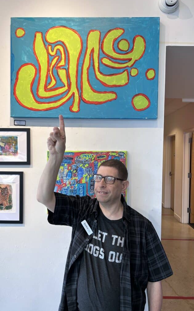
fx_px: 237
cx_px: 99
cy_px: 154
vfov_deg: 66.5
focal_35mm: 28
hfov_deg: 44.5
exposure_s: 1/120
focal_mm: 5.7
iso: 40
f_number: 1.5
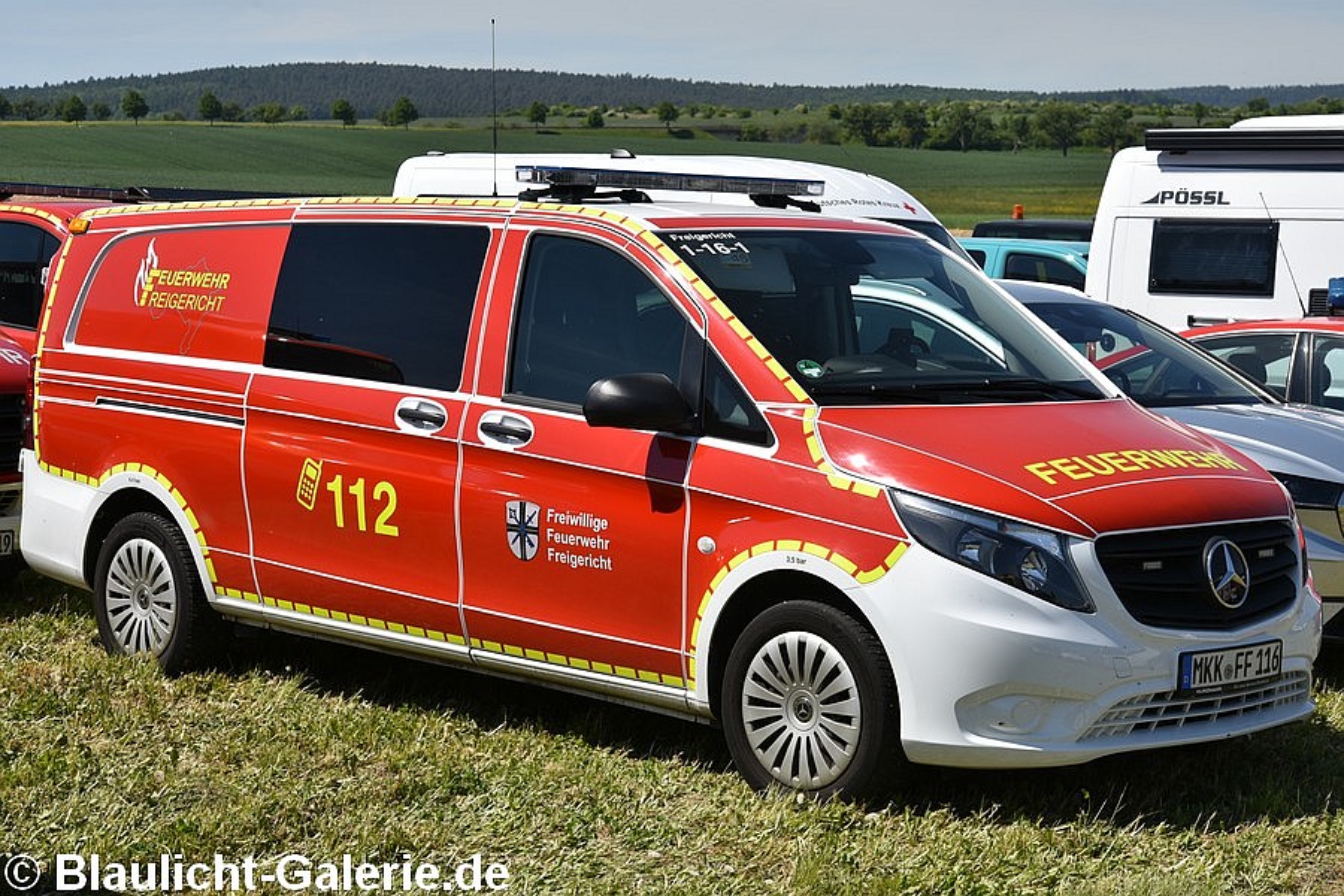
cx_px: 672
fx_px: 2538
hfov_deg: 29.7
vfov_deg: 20.0
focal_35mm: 68
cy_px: 448
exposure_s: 1/400
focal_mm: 68
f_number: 10
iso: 200
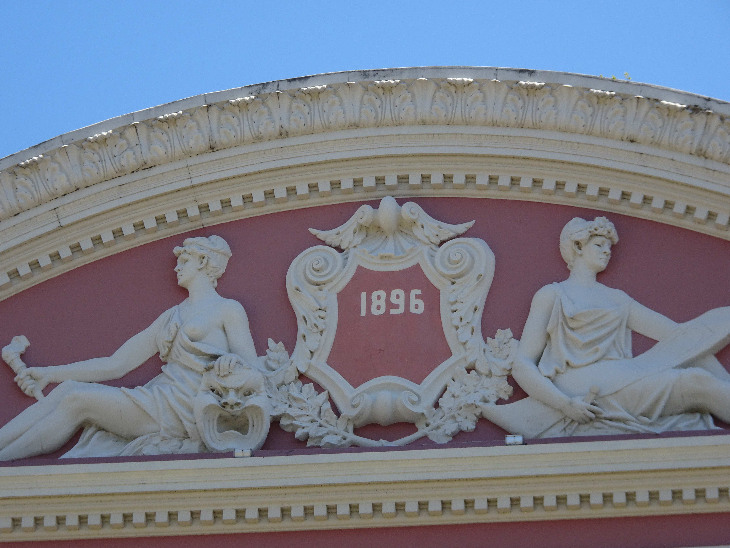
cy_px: 266
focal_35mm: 189
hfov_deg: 10.5
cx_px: 360
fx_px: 3985
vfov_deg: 7.9
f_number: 5.6
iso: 80
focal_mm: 31.31
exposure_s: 1/200
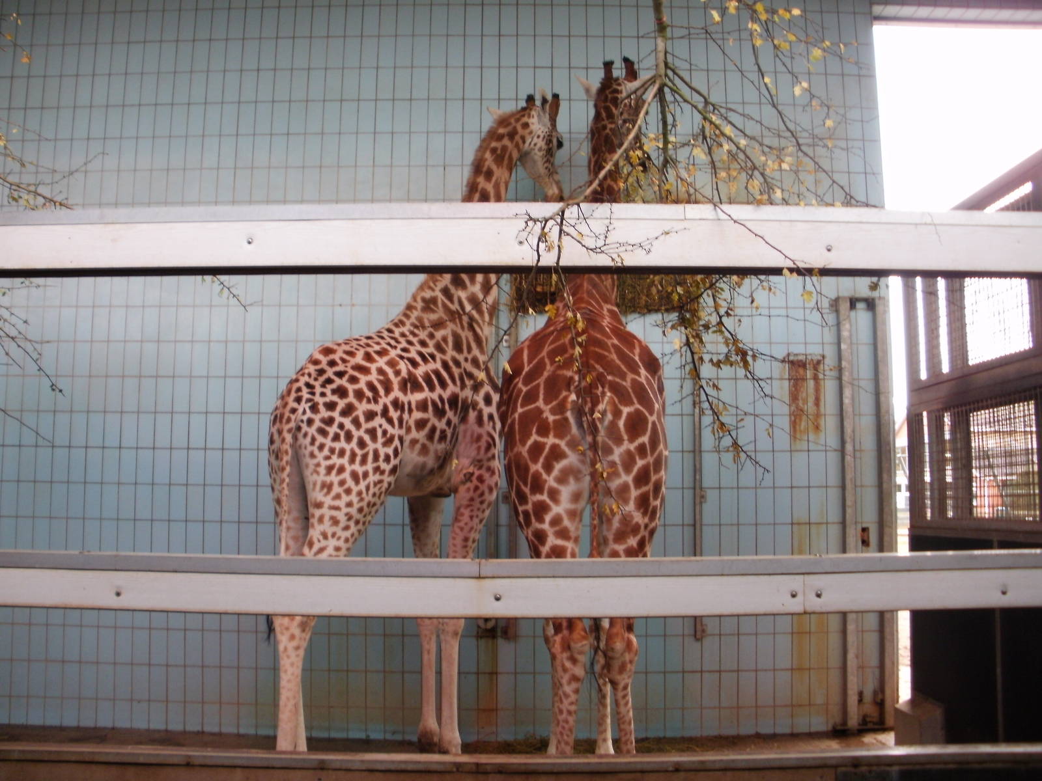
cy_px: 390
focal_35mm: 36
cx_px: 521
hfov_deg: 51.4
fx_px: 1084
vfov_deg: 39.7
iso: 125
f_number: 3.5
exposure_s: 1/20
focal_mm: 6.3
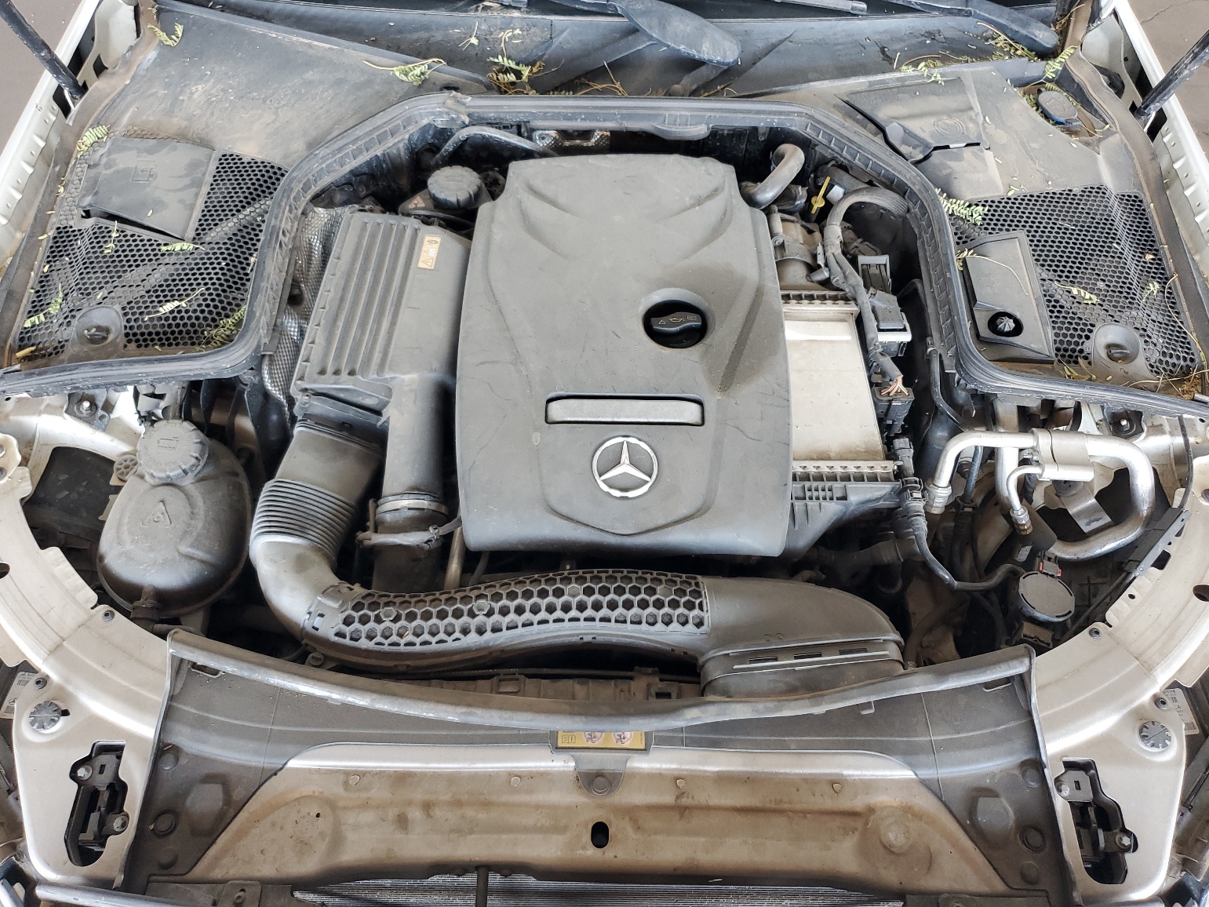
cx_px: 612
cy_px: 437
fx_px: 943
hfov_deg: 65.3
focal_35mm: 27
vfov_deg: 51.3
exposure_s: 1/60.2
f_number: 1.5
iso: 114
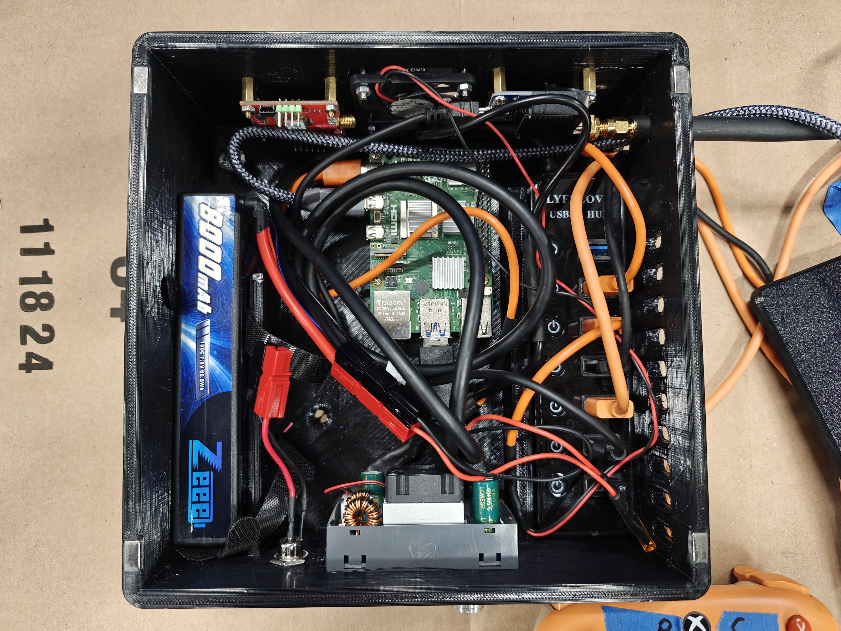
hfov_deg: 73.9
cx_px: 420
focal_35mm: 23
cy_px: 316
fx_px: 559
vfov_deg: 58.9
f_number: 1.6
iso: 1000
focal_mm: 6.06
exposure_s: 1/112
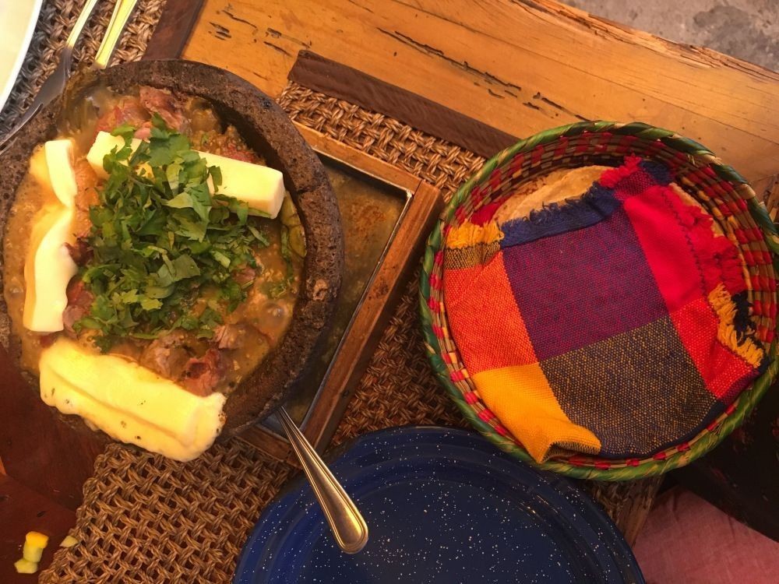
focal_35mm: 29
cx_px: 390
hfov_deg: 61.7
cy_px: 292
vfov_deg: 48.2
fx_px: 653
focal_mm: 4.15
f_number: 2.2
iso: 200
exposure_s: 1/30
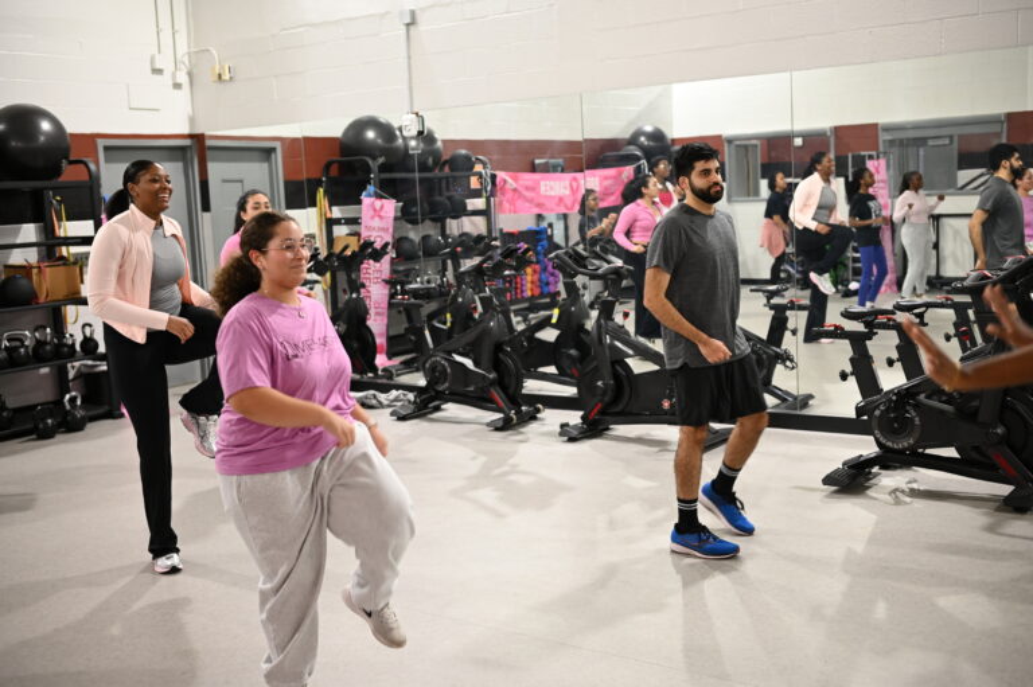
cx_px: 516
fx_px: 1147
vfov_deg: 33.4
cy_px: 344
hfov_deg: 48.5
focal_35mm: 40
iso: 1000
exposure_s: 1/125
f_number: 2.8
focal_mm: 40
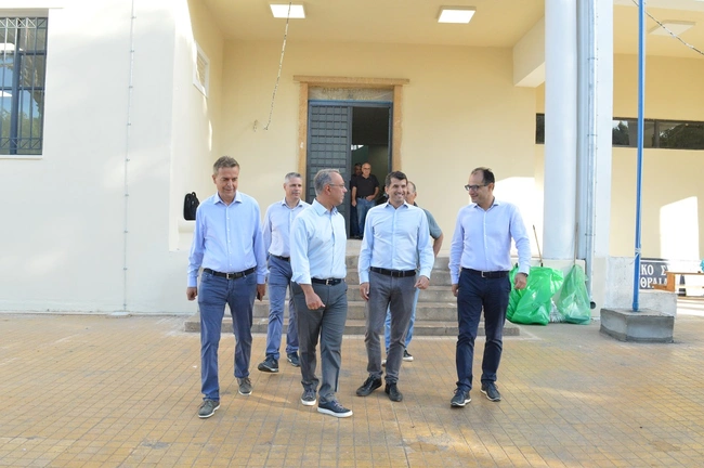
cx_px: 352
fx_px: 527
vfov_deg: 47.8
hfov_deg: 67.4
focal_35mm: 27
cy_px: 234
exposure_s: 1/320
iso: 1600
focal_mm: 18
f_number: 9
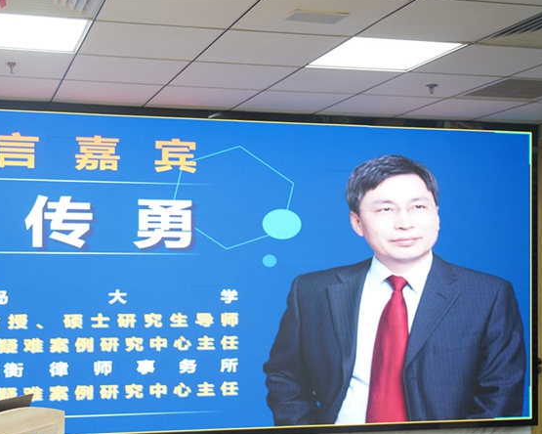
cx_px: 161
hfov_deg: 36.8
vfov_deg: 30.2
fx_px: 802
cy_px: 255
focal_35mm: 50
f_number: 4
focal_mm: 37
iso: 400
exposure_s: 1/40
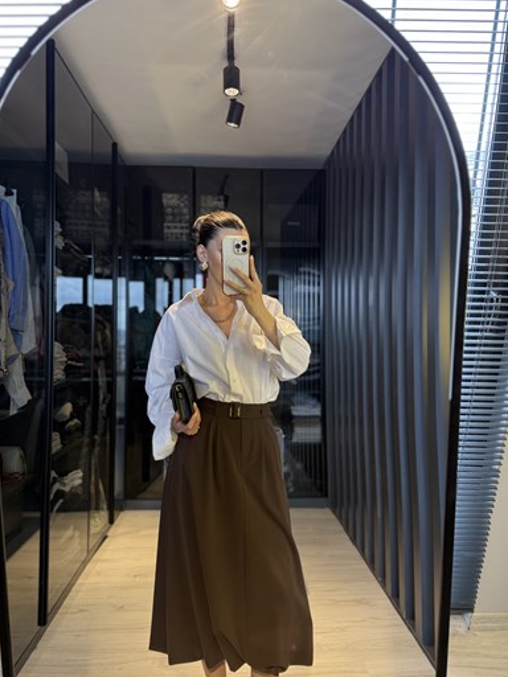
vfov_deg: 69.4
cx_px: 259
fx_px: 489
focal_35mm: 25
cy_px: 327
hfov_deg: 54.9
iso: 200
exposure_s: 1/121
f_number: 1.78
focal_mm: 6.76
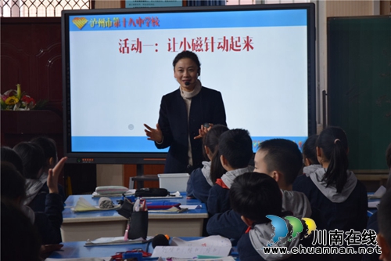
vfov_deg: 12.2
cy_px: 130
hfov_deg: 18.2
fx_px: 1221
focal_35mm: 112
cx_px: 196
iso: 500
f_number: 5.3
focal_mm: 75
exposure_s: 1/60
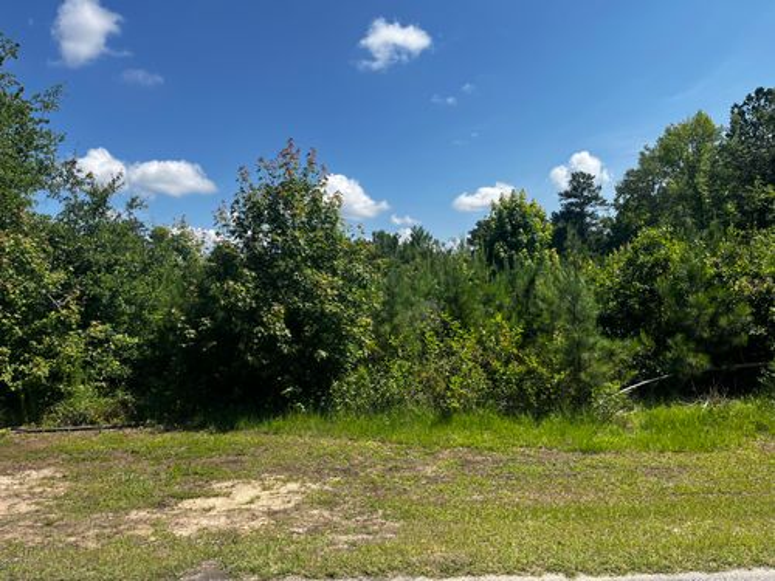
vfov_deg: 53.1
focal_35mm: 26
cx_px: 388
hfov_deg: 67.3
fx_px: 582
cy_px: 290
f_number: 1.6
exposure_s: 1/3049
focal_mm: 5.1
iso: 50
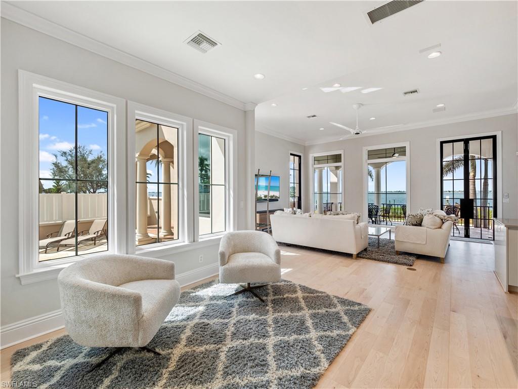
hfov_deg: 102.1
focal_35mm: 14
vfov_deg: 85.7
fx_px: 209
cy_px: 194
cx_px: 259
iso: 200
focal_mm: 7
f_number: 7.1
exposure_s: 1/25
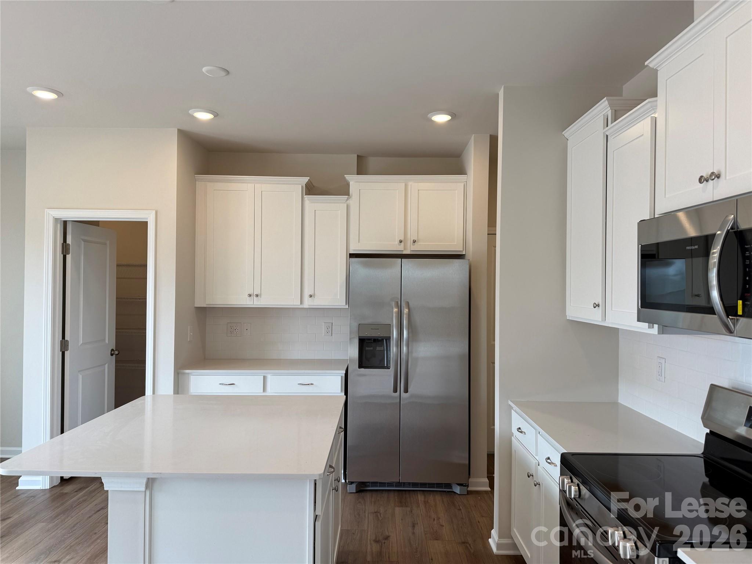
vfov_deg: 56.8
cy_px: 282
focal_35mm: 24
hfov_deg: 71.6
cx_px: 376
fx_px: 521
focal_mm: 6.76
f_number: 1.78
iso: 64
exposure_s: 1/153
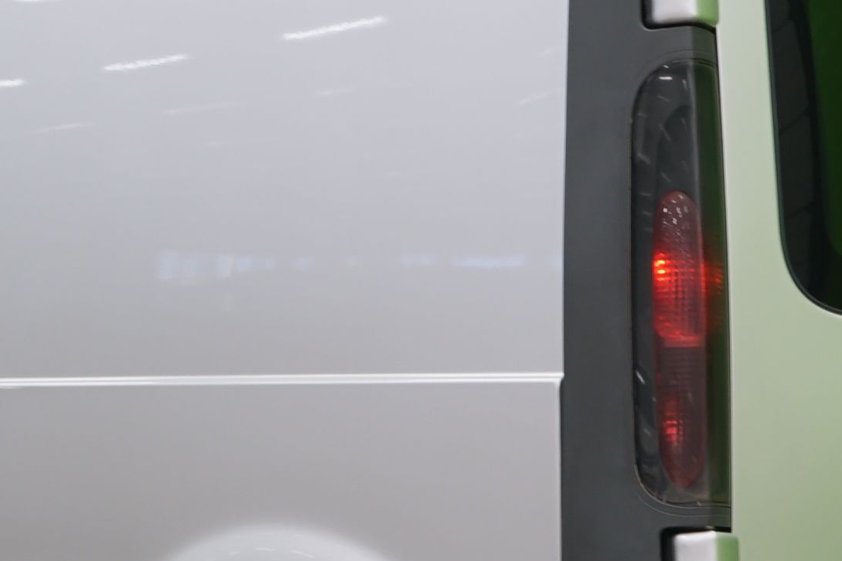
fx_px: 4397
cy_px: 410
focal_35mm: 188
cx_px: 339
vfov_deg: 7.3
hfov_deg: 10.9
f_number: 5
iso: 400
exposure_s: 1/8
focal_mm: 52
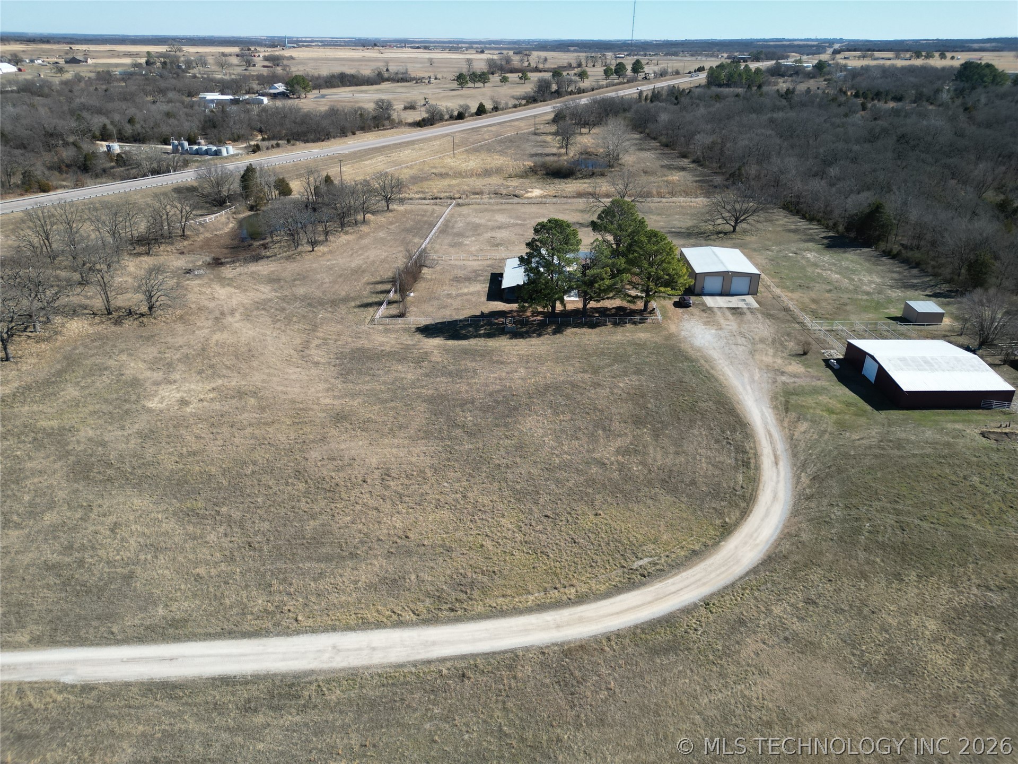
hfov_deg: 71.6
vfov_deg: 56.8
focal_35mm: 24
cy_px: 382
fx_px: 706
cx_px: 509
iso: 120
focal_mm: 6.72
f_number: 1.7
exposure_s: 1/2500
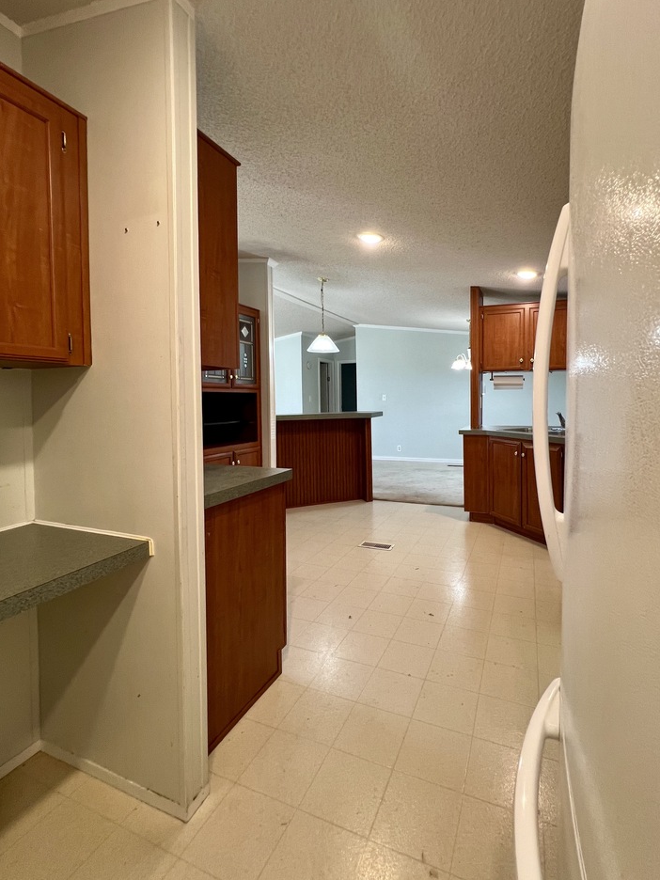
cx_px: 365
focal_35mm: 15
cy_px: 412
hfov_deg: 81.5
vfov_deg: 98.0
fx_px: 381
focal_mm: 1.57
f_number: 1.8
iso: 125
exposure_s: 1/60
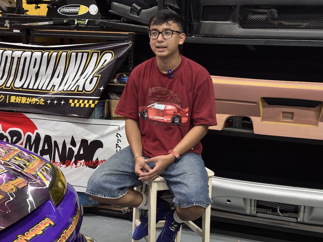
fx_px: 448
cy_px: 121
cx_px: 162
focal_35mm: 48
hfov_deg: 39.7
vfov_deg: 30.3
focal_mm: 6.76
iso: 500
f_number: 1.78
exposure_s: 1/33
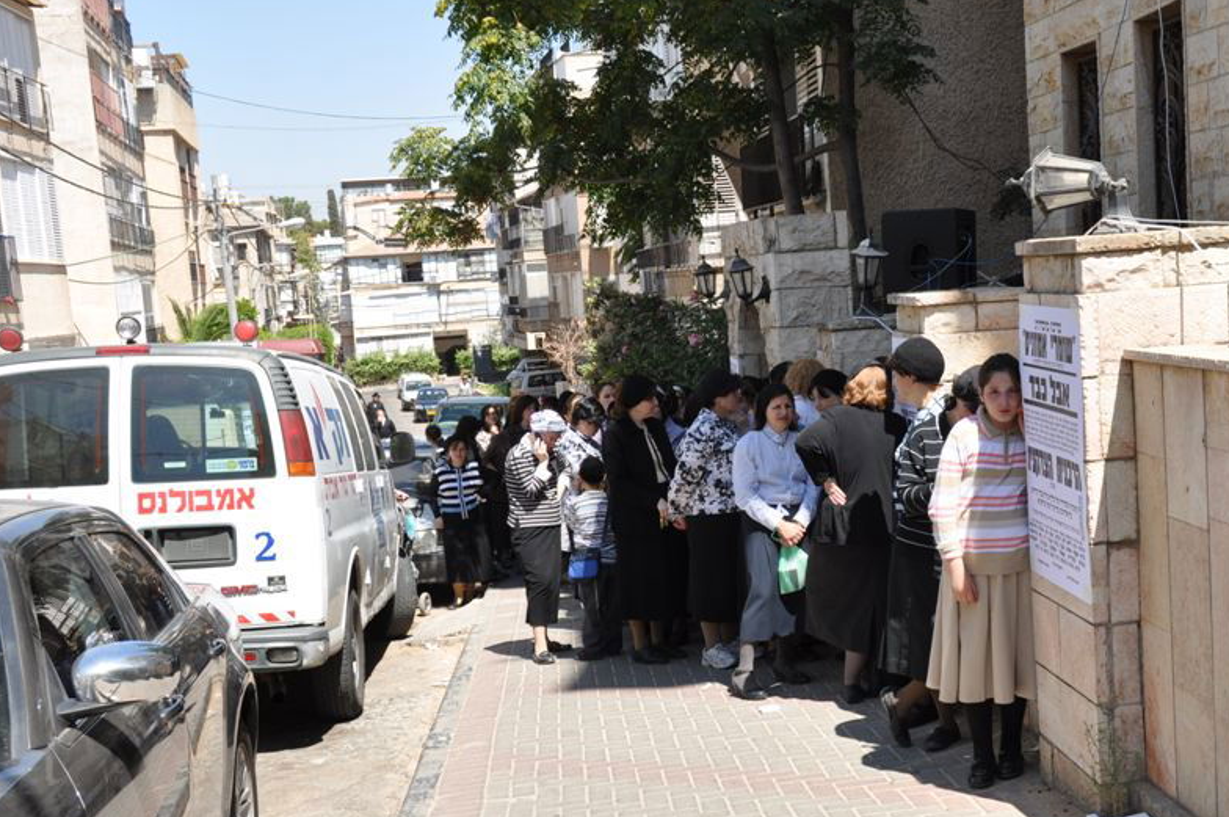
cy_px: 466
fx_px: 1603
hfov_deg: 41.6
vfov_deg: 28.6
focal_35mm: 47
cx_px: 773
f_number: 9
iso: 200
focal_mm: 24
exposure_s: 1/320
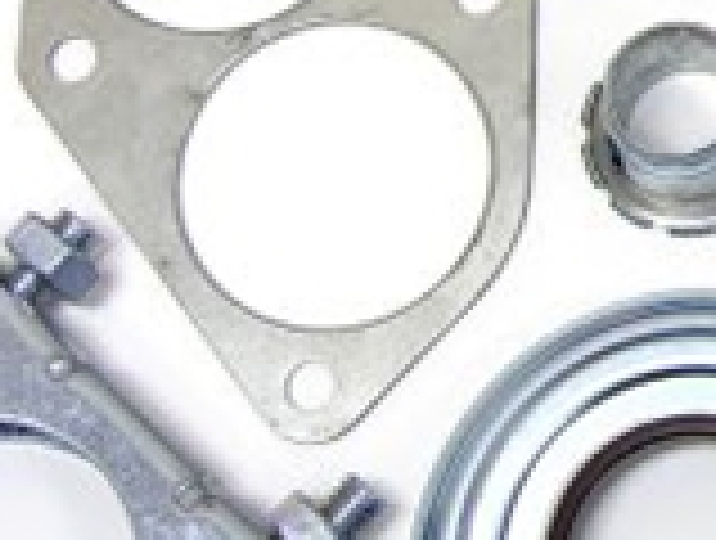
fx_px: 2965
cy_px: -108
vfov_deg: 10.3
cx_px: 1058
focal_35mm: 143
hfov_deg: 13.1
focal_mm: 7.9
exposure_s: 1/15
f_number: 4
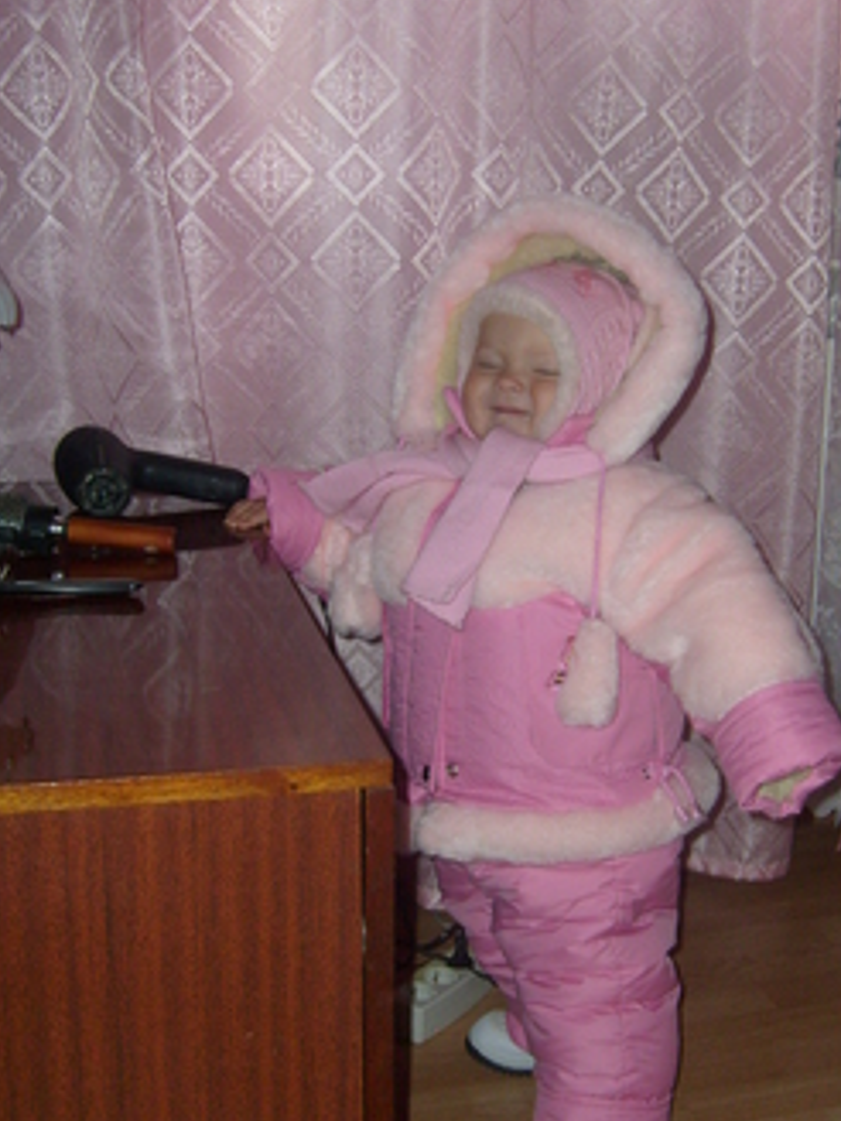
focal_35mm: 48
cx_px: 523
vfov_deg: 39.7
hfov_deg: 30.1
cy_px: 571
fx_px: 1555
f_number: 2.8
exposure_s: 1/45
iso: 100
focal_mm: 5.8
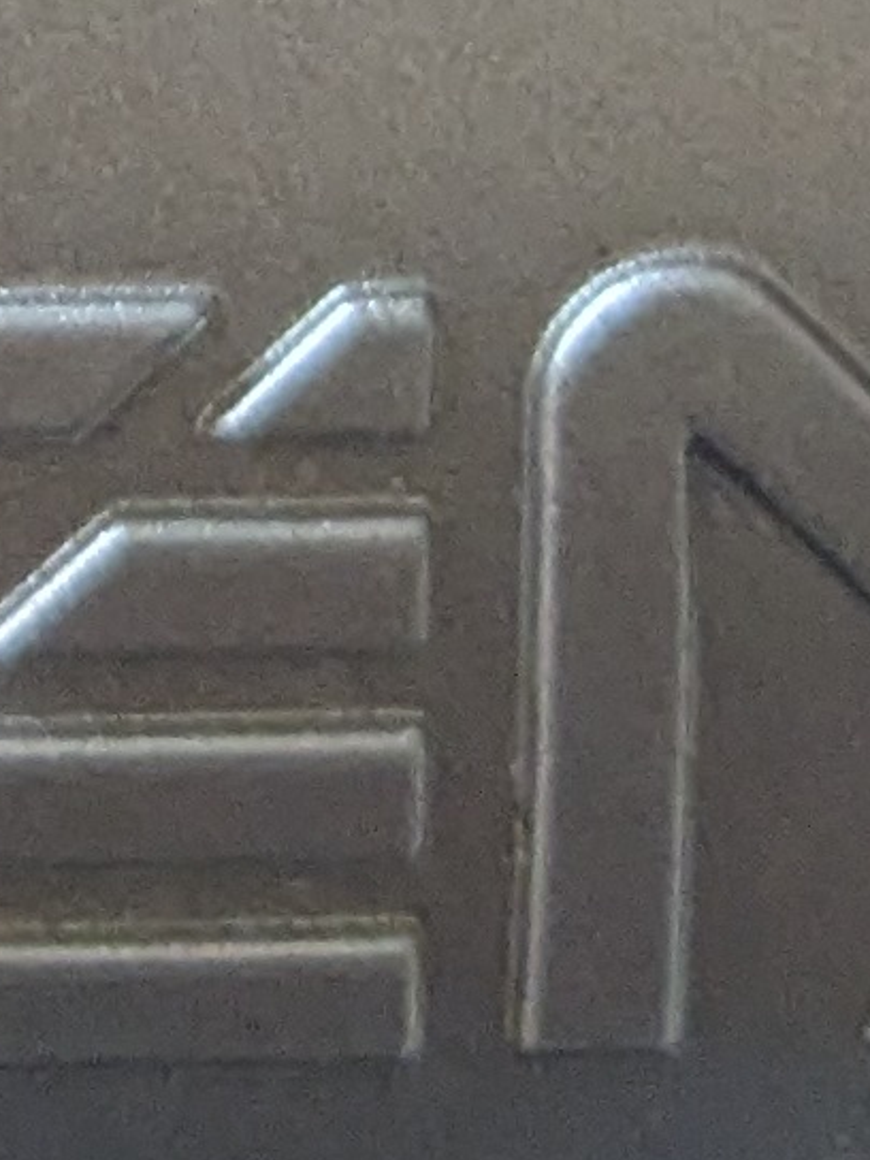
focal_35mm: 200
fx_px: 6702
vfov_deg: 8.9
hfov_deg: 7.2
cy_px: -1650
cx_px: -731
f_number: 1.73
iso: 747
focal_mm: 4.38
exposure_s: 1/99.9
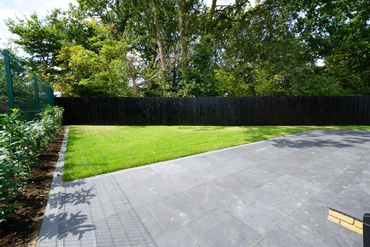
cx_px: 185
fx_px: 164
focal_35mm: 16
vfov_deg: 73.8
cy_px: 124
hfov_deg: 96.7
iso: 100
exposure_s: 1/60
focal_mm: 16
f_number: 8
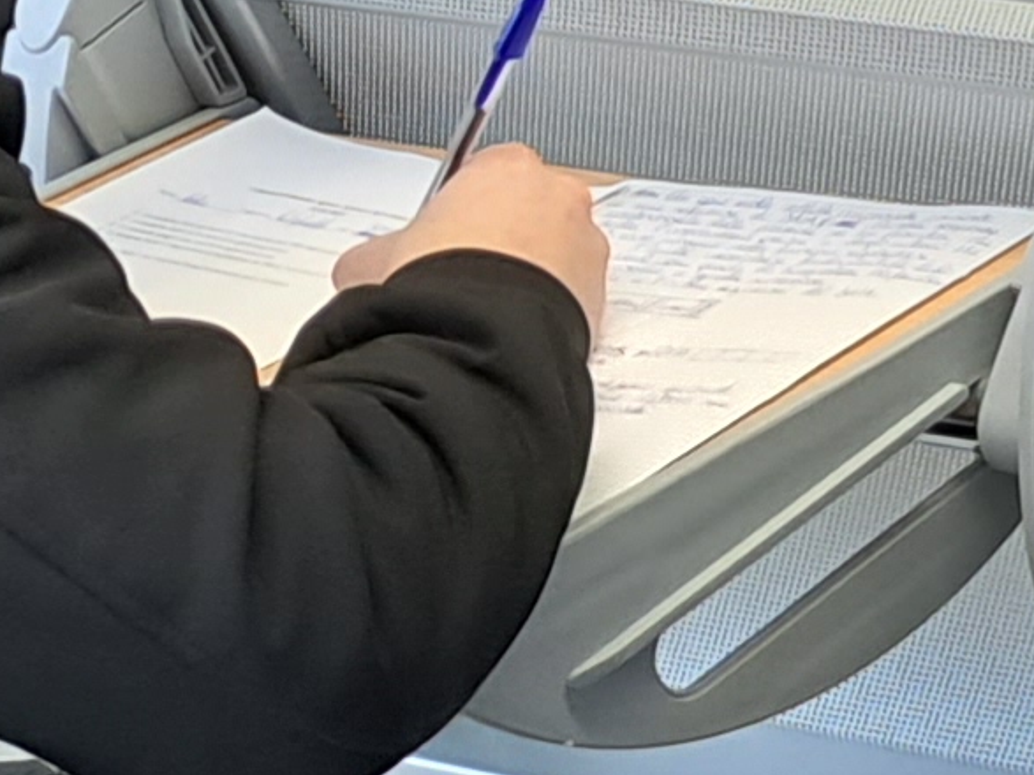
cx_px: 3093
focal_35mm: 189
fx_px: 5644
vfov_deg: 7.1
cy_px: -1458
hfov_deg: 8.7
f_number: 1.8
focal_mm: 5.23
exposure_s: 1/50
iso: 100
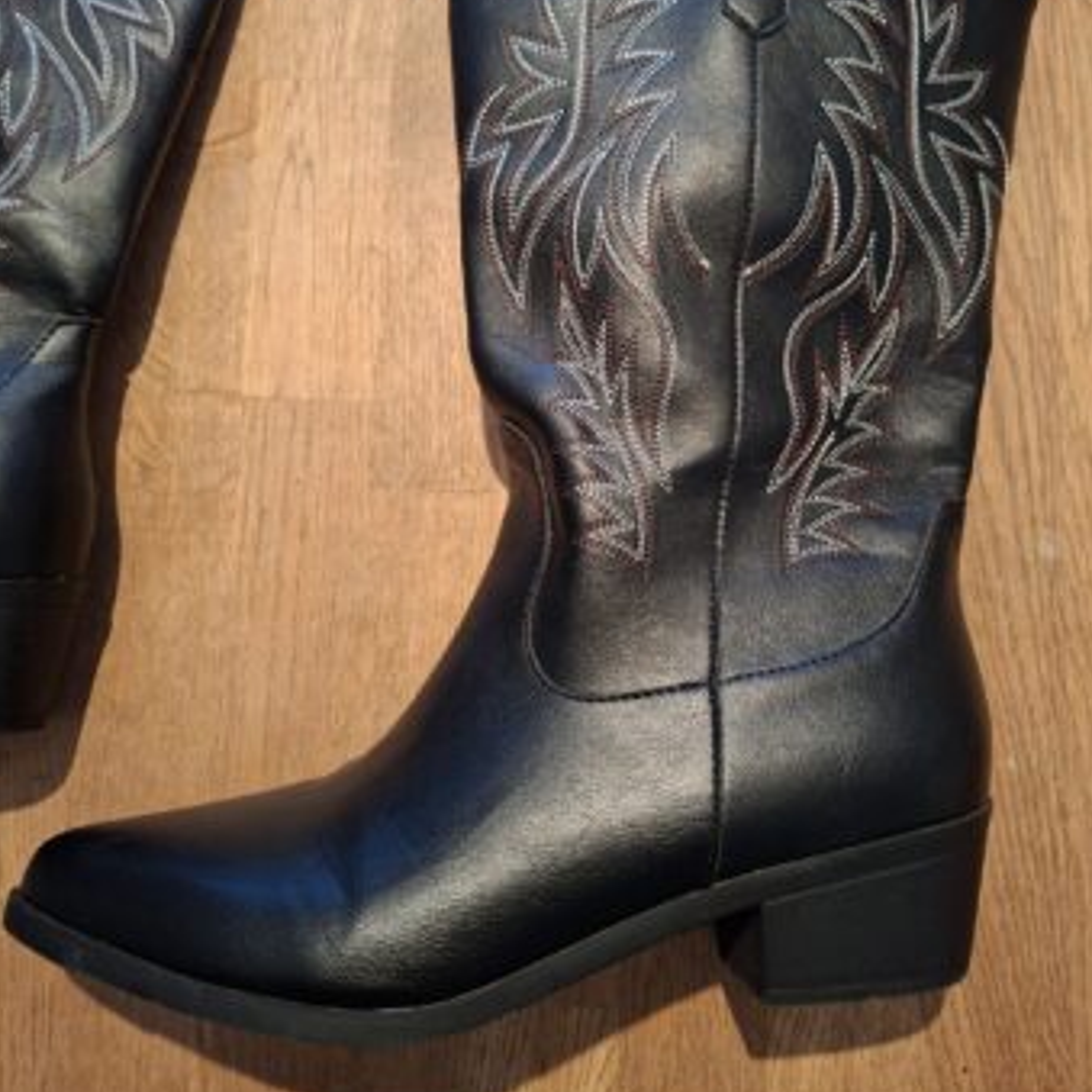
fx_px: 999
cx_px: 551
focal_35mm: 28
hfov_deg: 57.3
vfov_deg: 56.9
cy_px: 446
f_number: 1.8
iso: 640
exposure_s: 1/25
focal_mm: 5.54
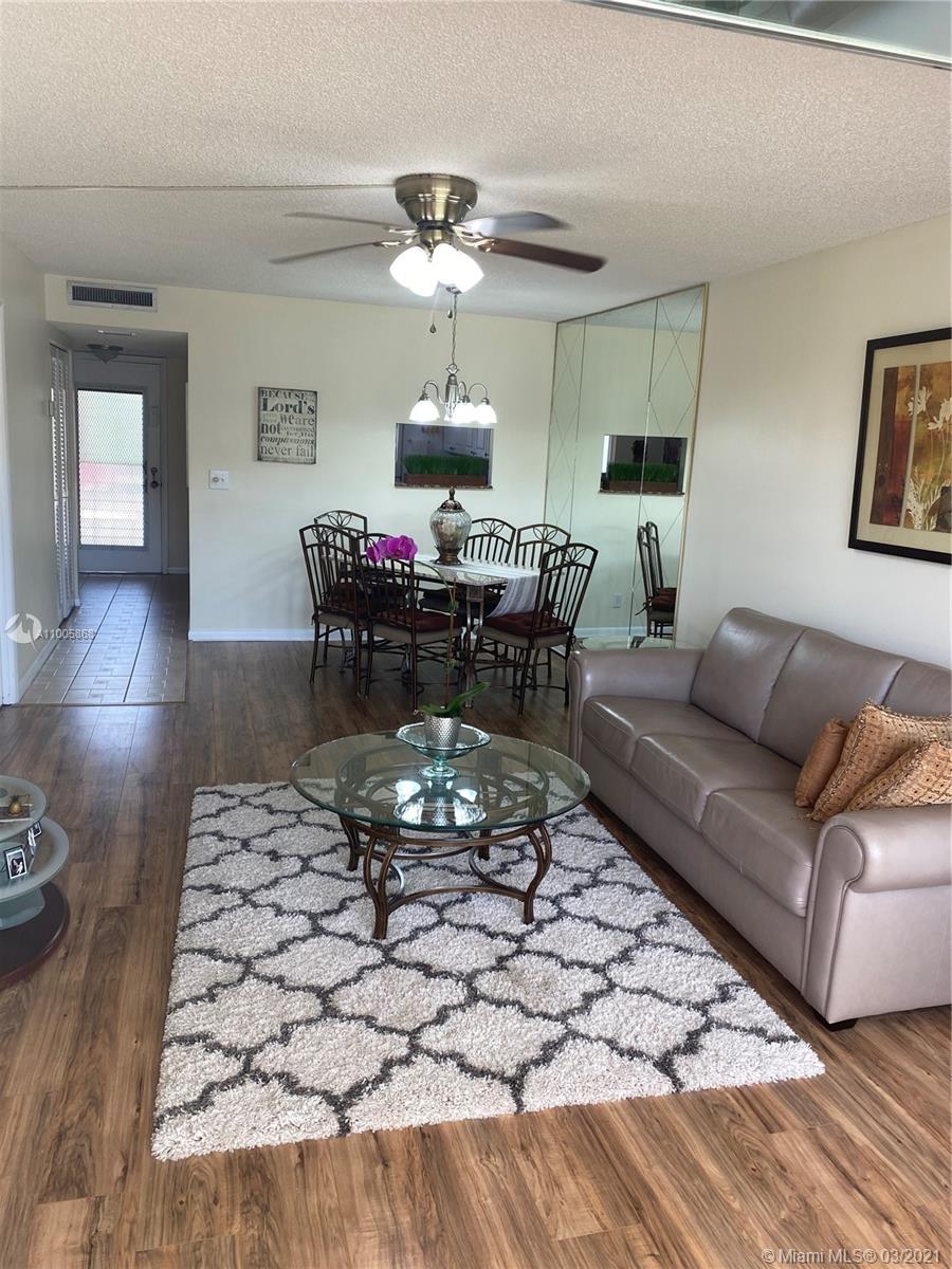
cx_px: 476
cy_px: 634
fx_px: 953
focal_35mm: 26
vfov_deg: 67.3
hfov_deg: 53.1
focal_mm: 4.25
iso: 40
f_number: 1.8
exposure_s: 1/120
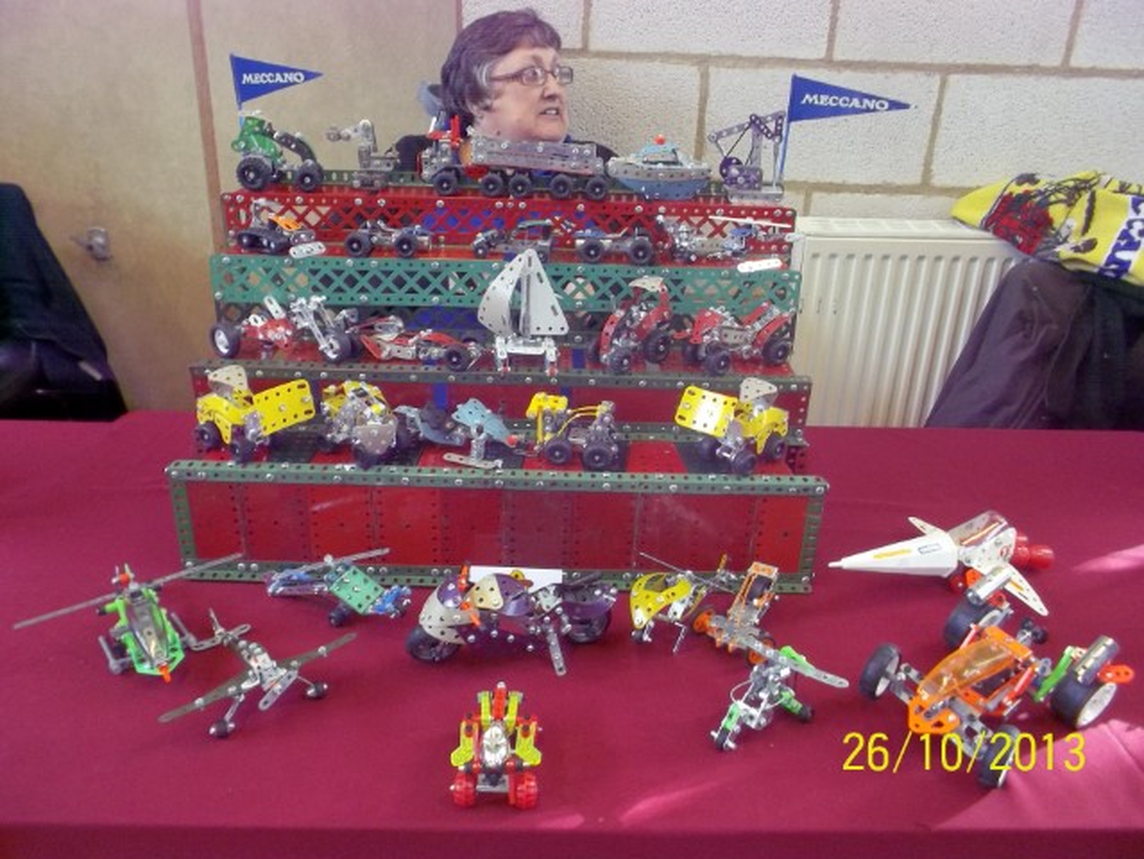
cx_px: 572
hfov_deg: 61.6
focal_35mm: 29
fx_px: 959
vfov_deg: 48.3
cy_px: 430
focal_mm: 4.1
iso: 160
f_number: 3.3
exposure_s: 1/10
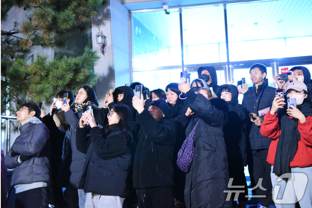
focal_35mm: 42
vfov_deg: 31.9
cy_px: 104
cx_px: 156
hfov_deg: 46.4
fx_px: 364
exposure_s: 1/20
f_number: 2.8
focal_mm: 42
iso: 12800
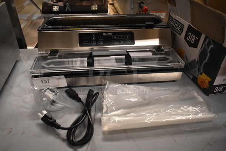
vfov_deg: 43.7
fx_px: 189
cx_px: 113
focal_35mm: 30
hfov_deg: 61.9
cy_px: 76
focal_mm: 20
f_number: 3.5
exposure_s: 1/125
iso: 2200
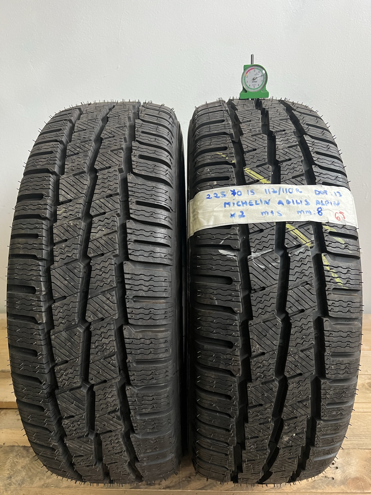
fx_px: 372
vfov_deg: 67.3
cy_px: 248
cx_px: 186
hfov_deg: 53.1
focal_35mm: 26
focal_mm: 5.7
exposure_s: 1/50
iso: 320
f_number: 1.5
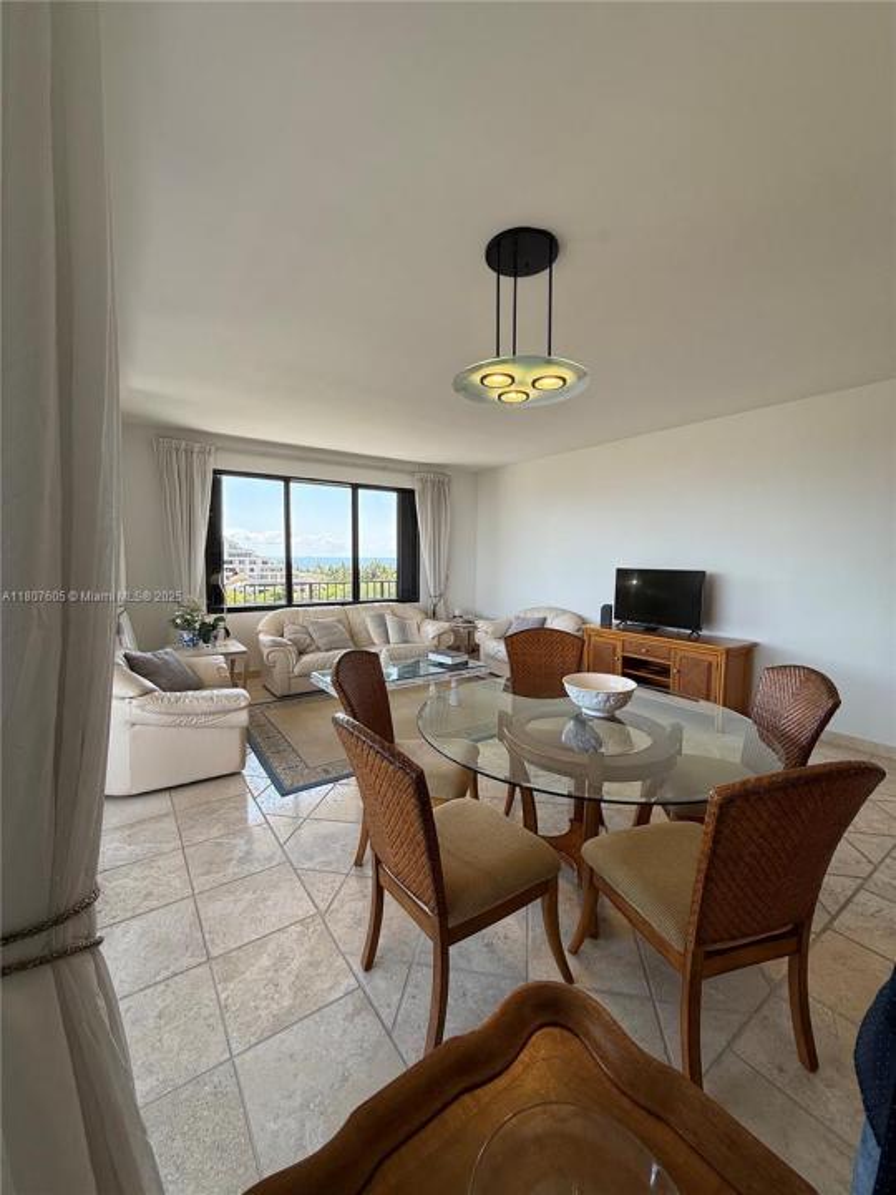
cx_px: 448
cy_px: 598
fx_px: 483
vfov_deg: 102.1
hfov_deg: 85.7
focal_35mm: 14
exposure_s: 1/169
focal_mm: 2.22
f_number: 2.2
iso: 64
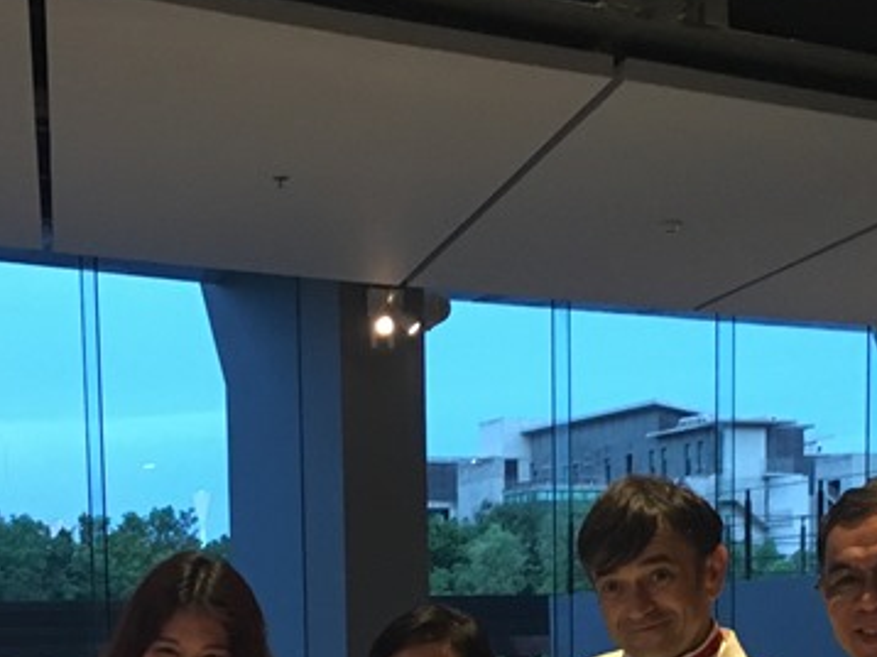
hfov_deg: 23.5
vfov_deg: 16.6
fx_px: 2101
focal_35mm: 83
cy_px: 905
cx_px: 333
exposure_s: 1/33
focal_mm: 4.15
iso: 250
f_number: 2.2
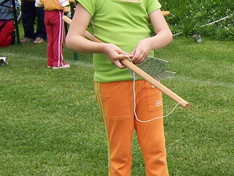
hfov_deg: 18.4
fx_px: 663
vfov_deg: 15.0
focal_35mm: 98
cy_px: 128
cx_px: 318
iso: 80
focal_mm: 5.5
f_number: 3.4
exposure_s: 1/500
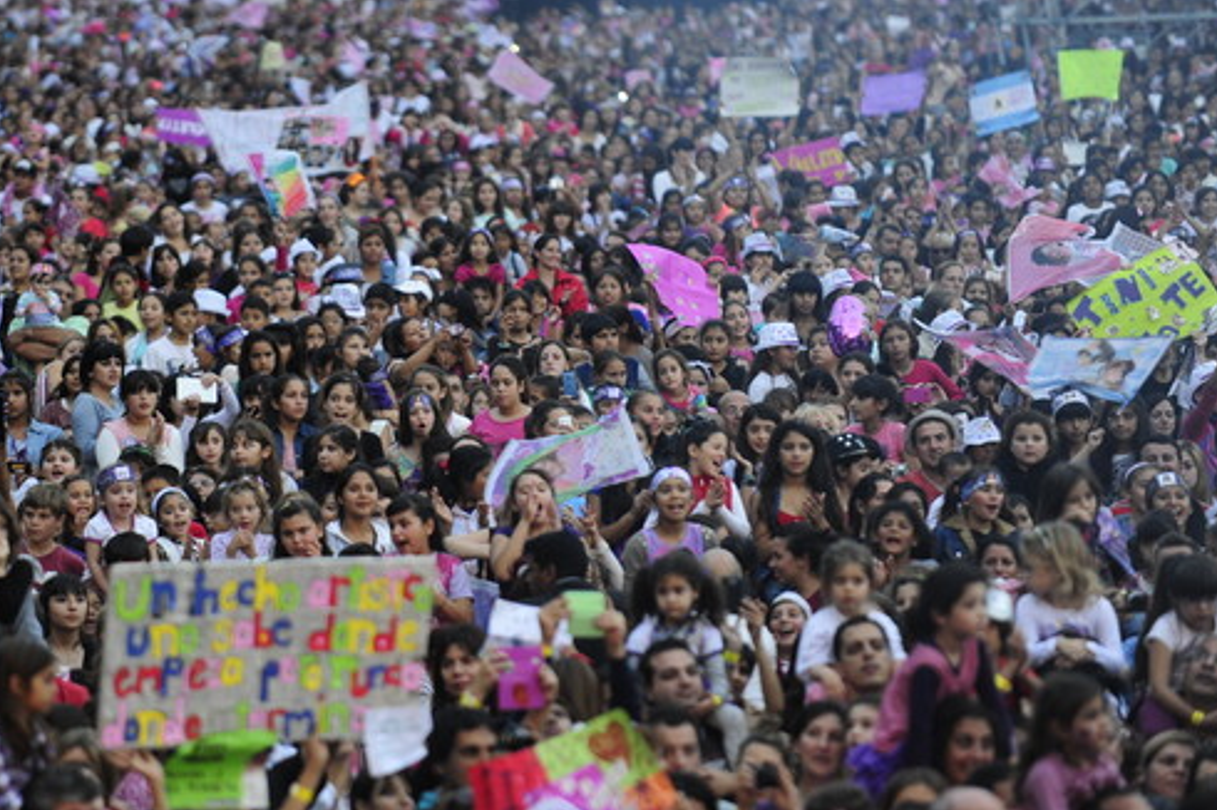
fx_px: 9932
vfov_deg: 4.7
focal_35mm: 294
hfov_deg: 7.0
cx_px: 400
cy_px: 374
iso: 640
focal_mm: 200
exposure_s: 1/400
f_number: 2.8
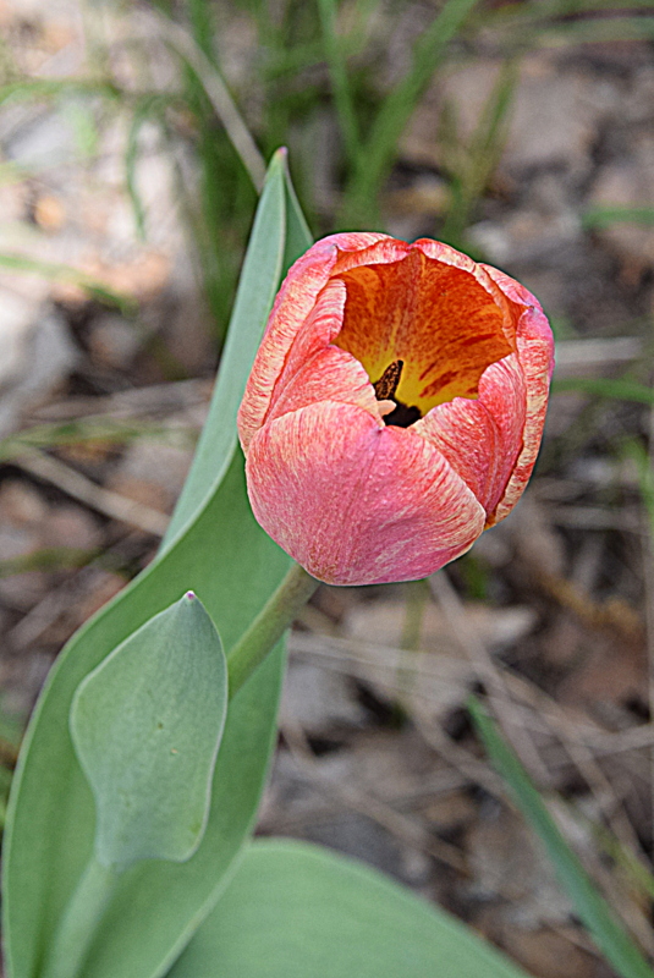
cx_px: 327
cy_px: 489
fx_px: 2039
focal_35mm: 75
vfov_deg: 27.0
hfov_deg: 18.2
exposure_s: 1/250
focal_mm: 50
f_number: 8
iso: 400
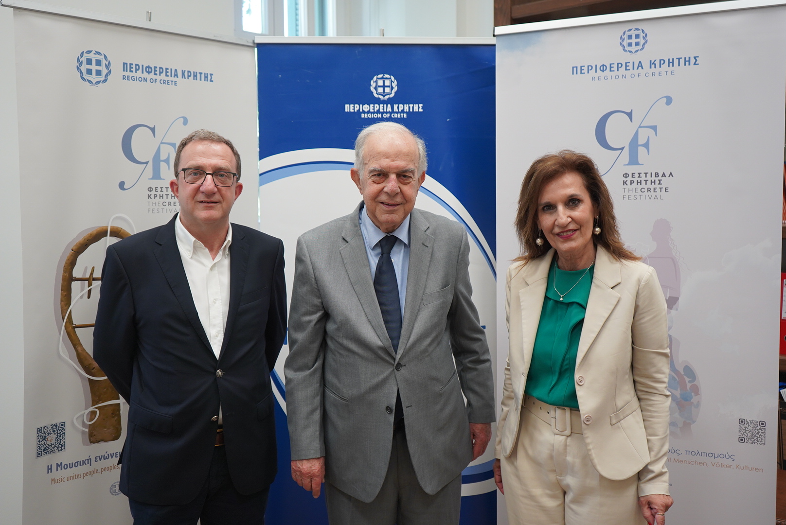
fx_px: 765
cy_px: 262
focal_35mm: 35
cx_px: 393
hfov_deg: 54.4
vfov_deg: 37.9
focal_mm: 35
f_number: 4
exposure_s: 1/160
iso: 1000
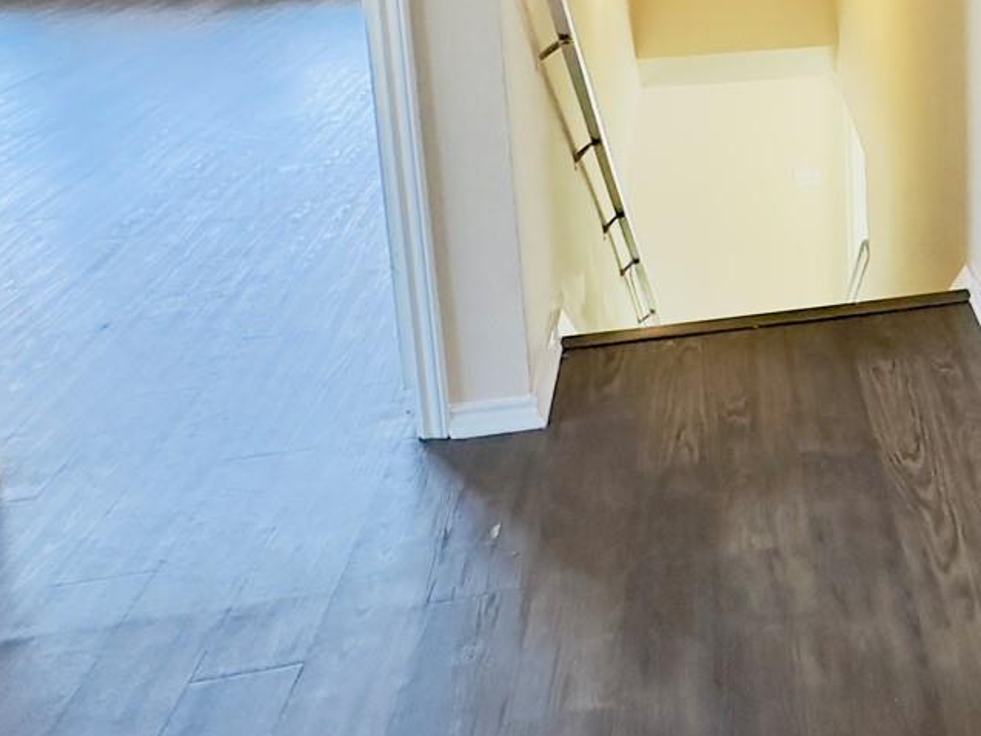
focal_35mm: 45
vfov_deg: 29.9
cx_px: 1080
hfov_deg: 35.8
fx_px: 1276
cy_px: -5
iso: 250
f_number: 2.2
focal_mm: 2.22
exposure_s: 1/120
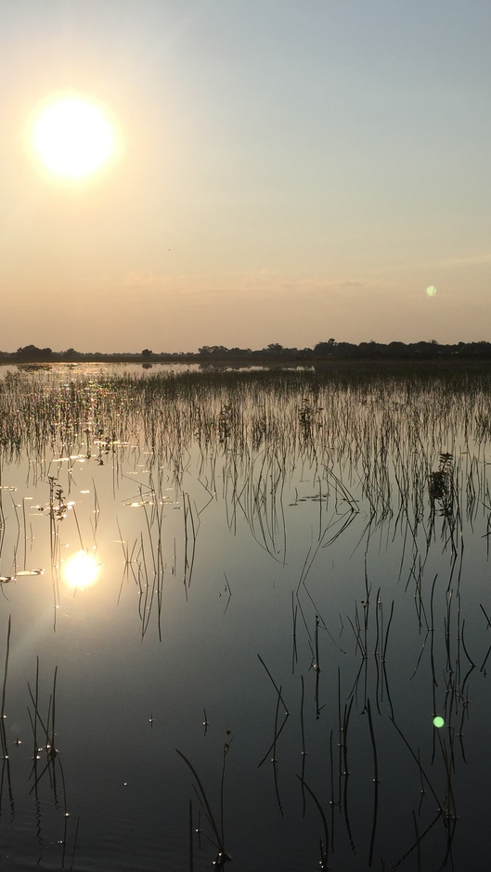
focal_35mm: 43
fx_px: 995
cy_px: 438
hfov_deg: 27.7
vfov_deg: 47.4
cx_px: 271
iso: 32
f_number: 2.2
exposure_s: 1/5650
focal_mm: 4.15
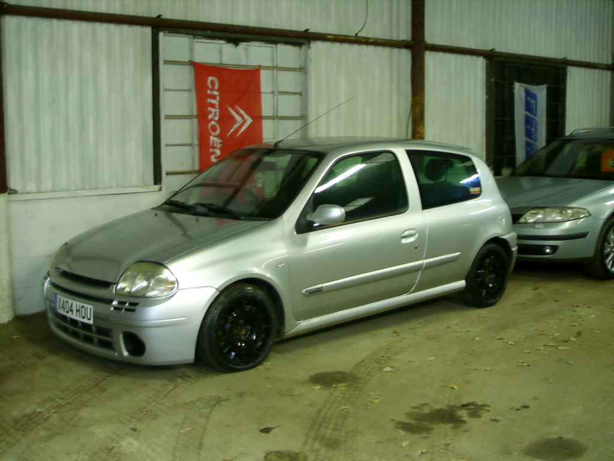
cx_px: 307
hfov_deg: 39.7
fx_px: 851
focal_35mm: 48
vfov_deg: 30.3
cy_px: 230
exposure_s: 1/3
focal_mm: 9.87
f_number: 3
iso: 50
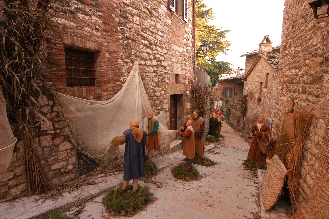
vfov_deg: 67.3
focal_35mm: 18
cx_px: 164
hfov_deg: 90.0
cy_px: 110
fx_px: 164
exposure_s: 1/80
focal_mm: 12
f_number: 8
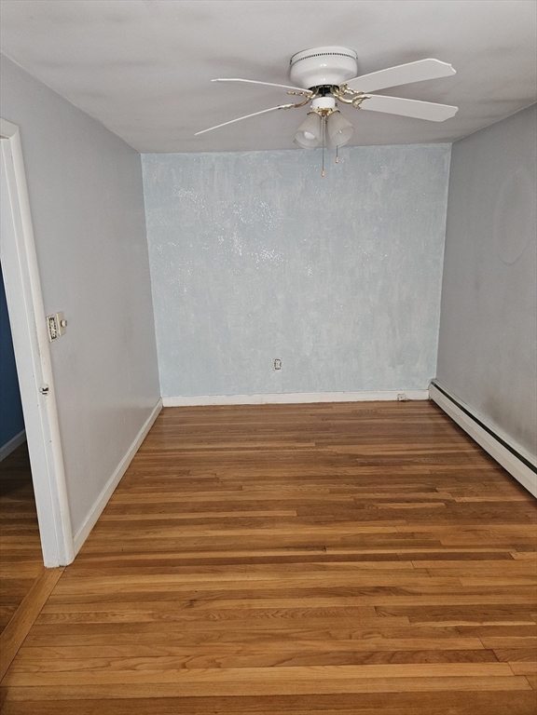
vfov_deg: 73.9
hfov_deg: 58.9
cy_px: 358
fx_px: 476
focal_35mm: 23
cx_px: 268
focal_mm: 5.4
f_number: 1.8
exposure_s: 1/60
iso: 800
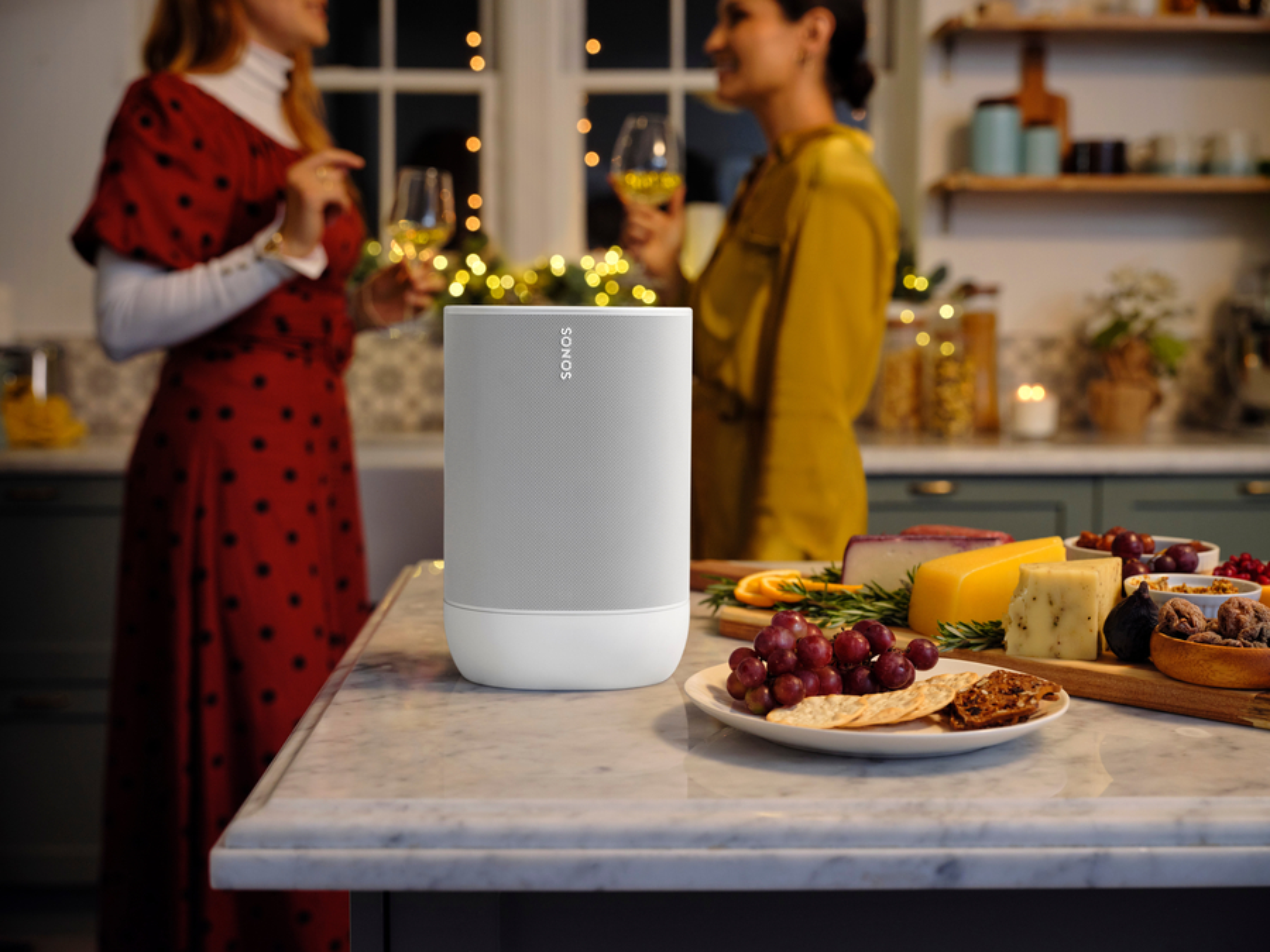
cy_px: 476
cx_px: 635
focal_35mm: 51
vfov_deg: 28.6
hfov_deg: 37.5
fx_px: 1871
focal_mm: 64
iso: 1600
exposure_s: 1/200
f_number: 5.6
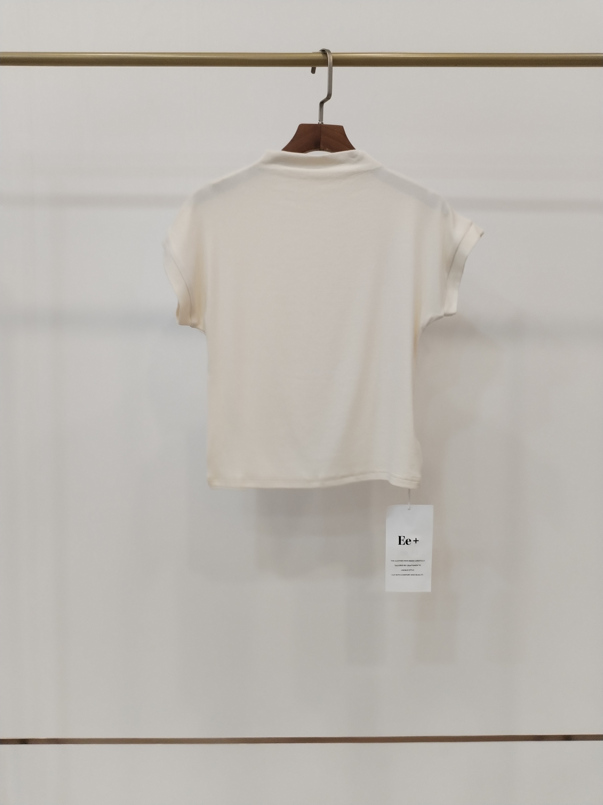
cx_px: 302
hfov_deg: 48.2
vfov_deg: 61.7
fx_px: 674
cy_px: 402
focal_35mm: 29
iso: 261
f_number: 1.8
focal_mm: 4.75
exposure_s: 1/60
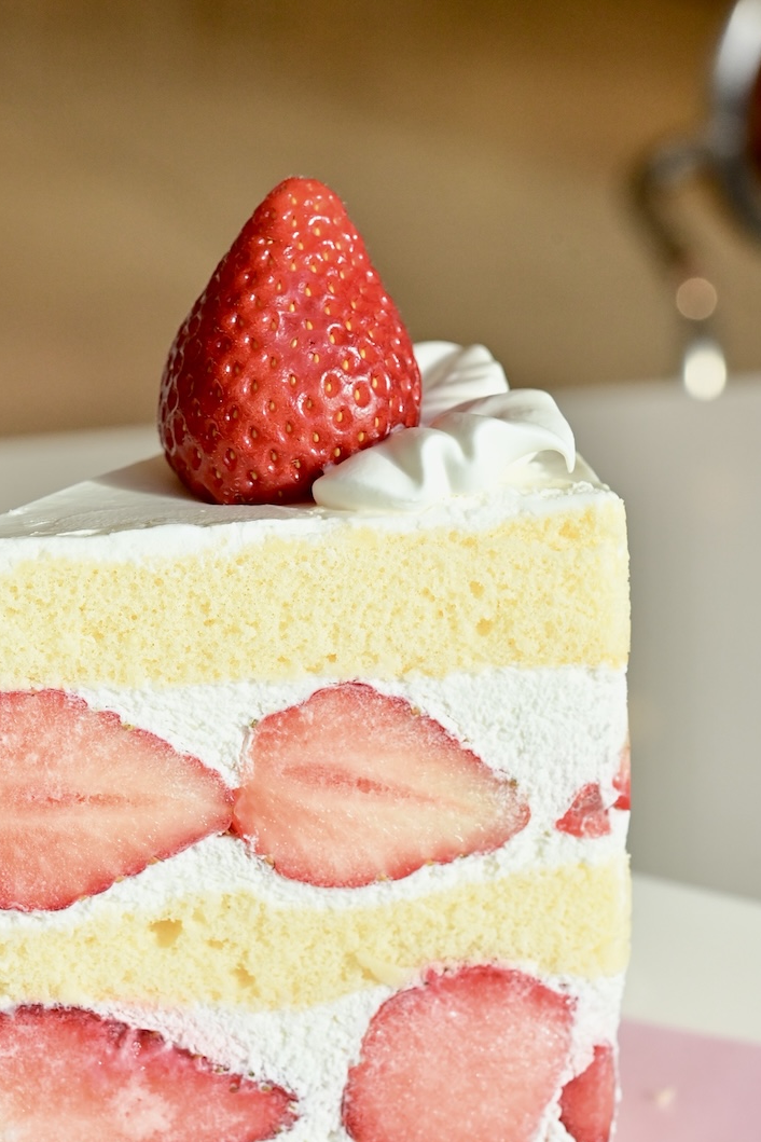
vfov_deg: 23.9
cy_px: 636
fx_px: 2695
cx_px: 294
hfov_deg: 16.1
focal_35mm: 85
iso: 2000
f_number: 8
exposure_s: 1/1250
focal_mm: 60
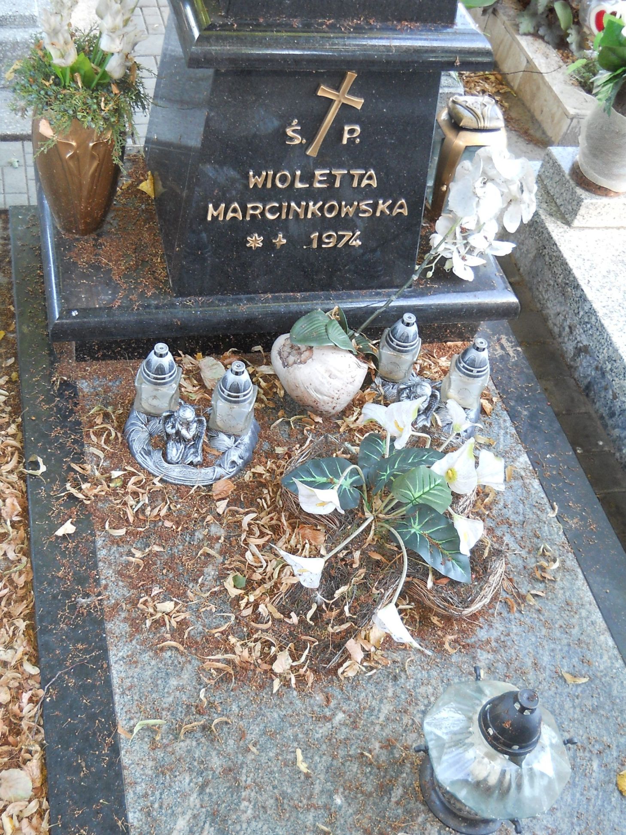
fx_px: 989
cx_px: 313
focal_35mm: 41
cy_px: 418
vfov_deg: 45.8
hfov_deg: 35.1
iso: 125
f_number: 3.1
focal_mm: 6.72
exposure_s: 1/30
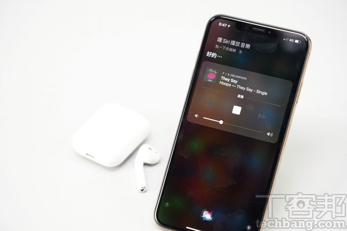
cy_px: 116
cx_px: 174
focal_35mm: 105
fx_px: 1012
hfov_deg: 19.5
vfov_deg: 13.0
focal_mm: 70
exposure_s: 1/125
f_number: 4
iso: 1600
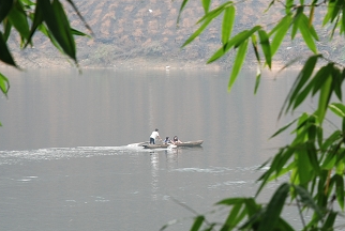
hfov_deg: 7.9
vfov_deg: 5.3
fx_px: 2506
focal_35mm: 261
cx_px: 288
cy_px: 108
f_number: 4.5
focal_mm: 70
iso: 100
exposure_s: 1/60
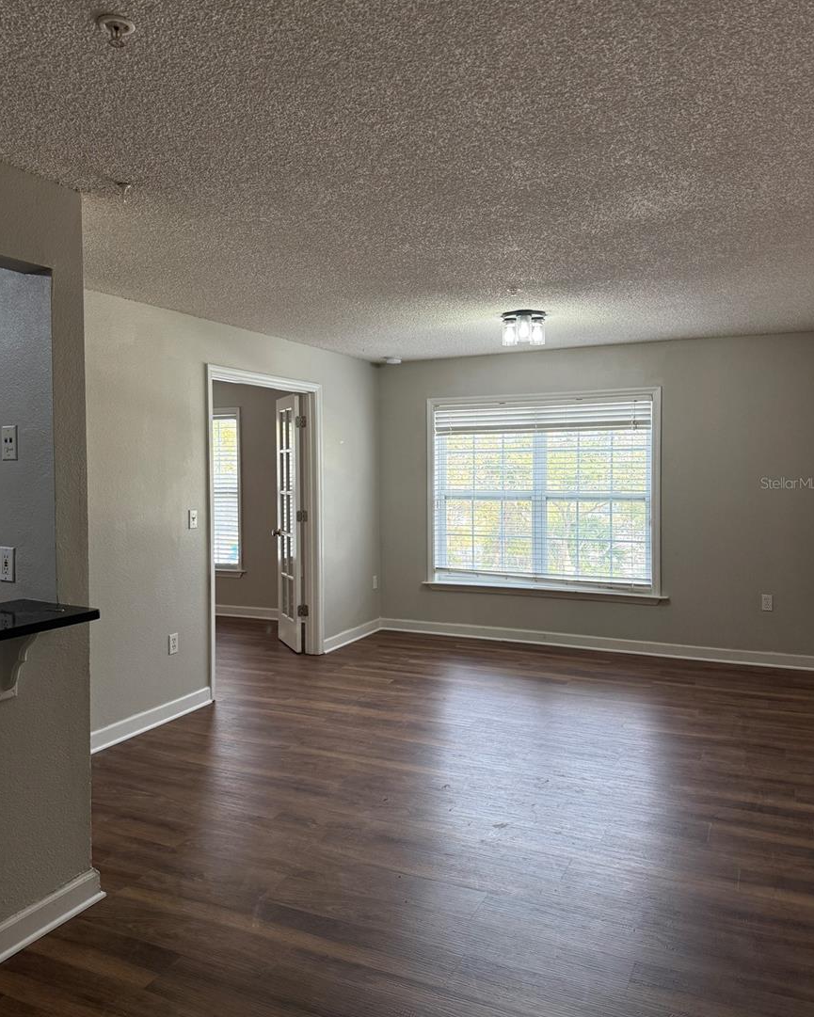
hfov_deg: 54.9
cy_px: 483
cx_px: 404
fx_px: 783
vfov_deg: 66.0
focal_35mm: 26
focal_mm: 6.76
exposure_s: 1/197
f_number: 1.78
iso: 200
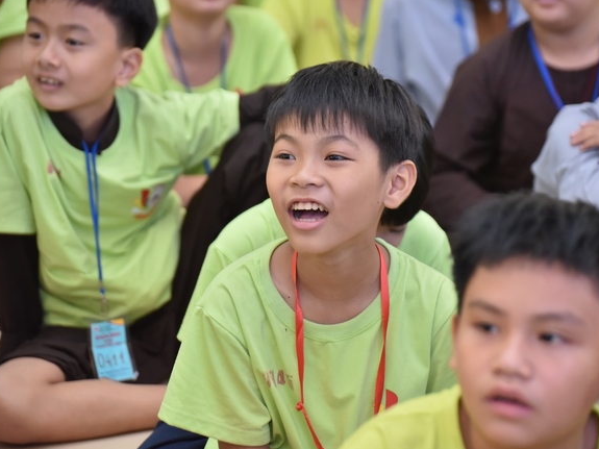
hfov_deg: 14.5
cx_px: 324
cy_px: 224
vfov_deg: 10.9
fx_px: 2353
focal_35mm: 136
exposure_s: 1/125
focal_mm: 125
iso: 2500
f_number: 4.8
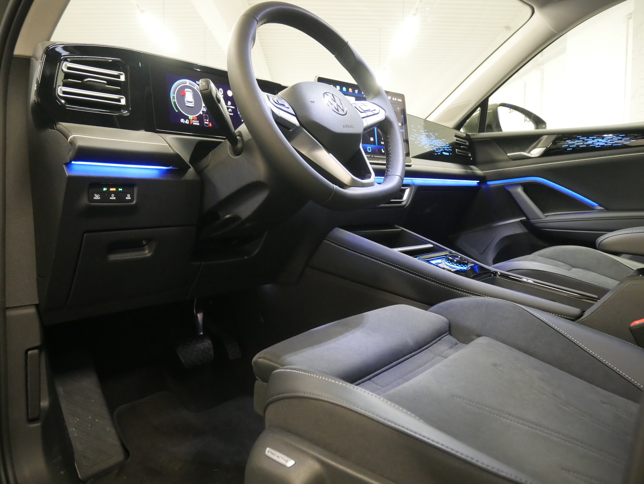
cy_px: 242
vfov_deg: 56.9
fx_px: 447
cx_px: 322
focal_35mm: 24
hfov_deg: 71.6
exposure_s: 1/40
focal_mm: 12
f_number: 3.5
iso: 3200
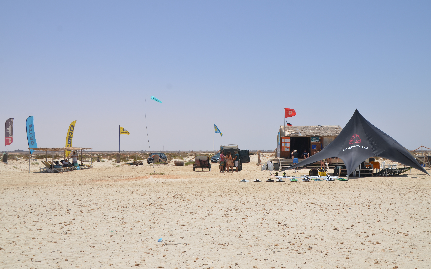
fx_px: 452
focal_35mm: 39
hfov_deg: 50.9
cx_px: 217
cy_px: 135
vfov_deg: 33.2
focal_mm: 25
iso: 100
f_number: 9
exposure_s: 1/320
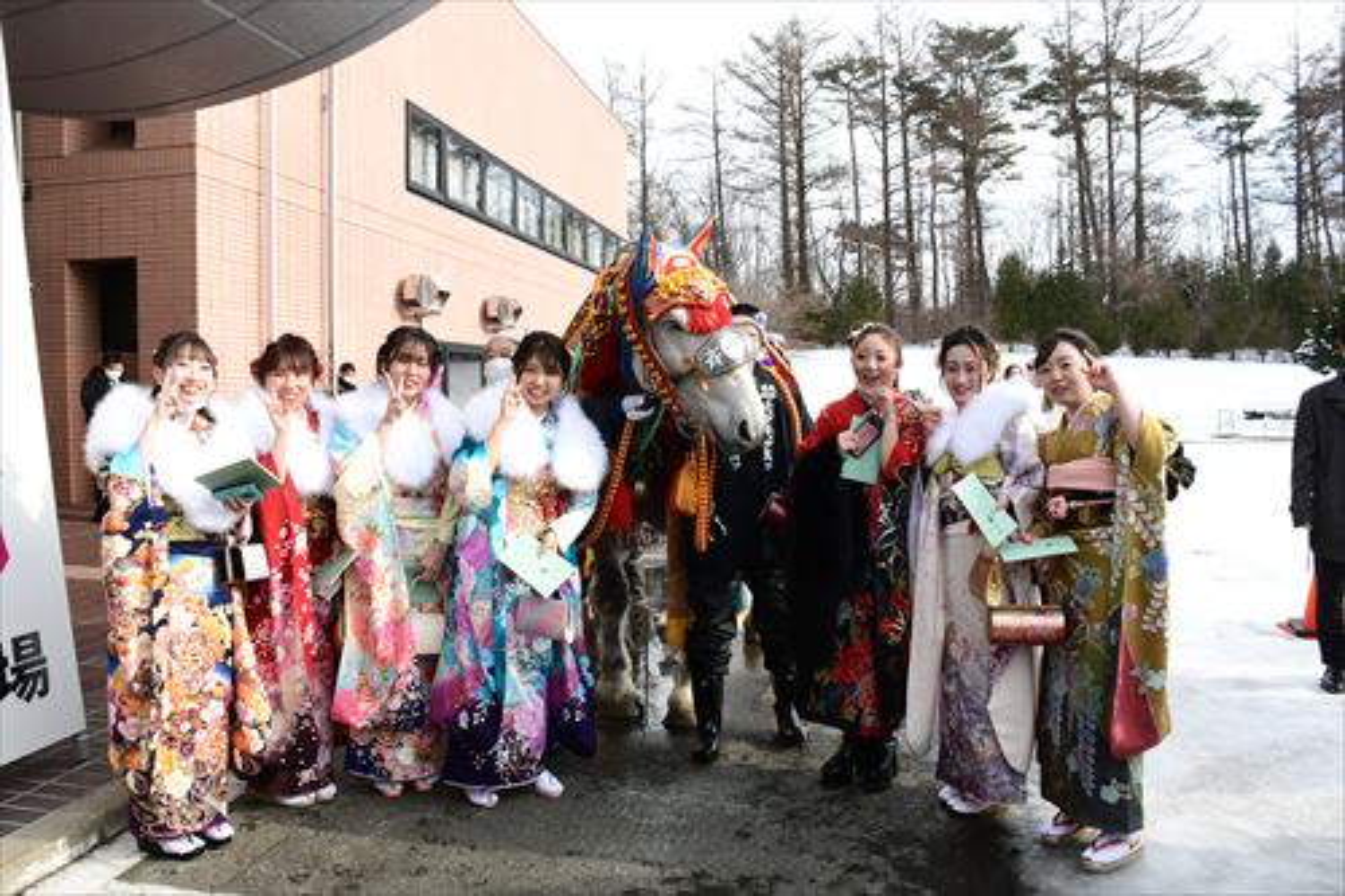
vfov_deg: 47.9
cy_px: 448
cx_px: 672
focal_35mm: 27
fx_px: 1008
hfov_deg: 67.4
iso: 160
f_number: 8
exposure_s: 1/100
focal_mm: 18
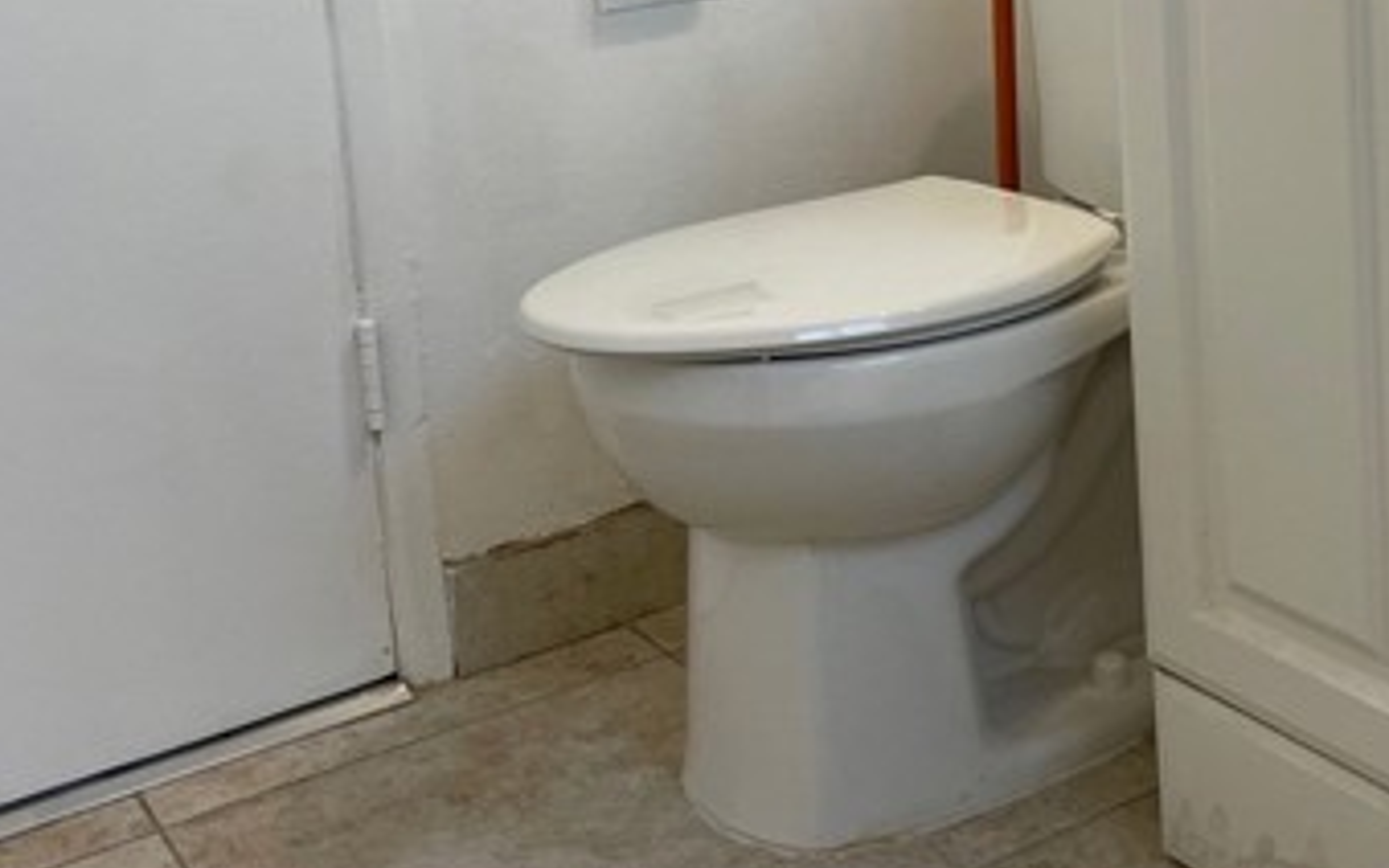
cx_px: 783
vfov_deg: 23.9
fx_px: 1969
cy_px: 12
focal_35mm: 52
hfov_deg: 38.8
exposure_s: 1/120
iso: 80
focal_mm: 4.2
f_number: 1.6
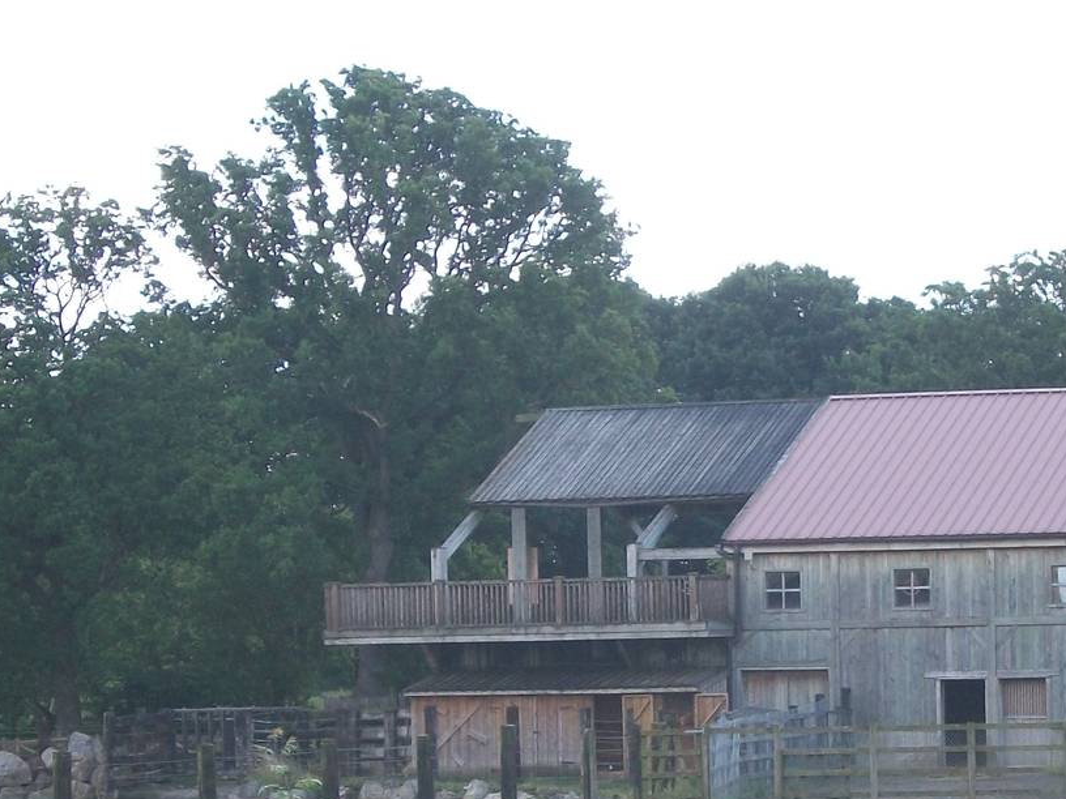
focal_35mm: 151
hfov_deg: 13.1
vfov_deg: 9.8
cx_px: 746
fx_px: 4650
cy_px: 598
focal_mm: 13.7
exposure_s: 1/200
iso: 80
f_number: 4.6
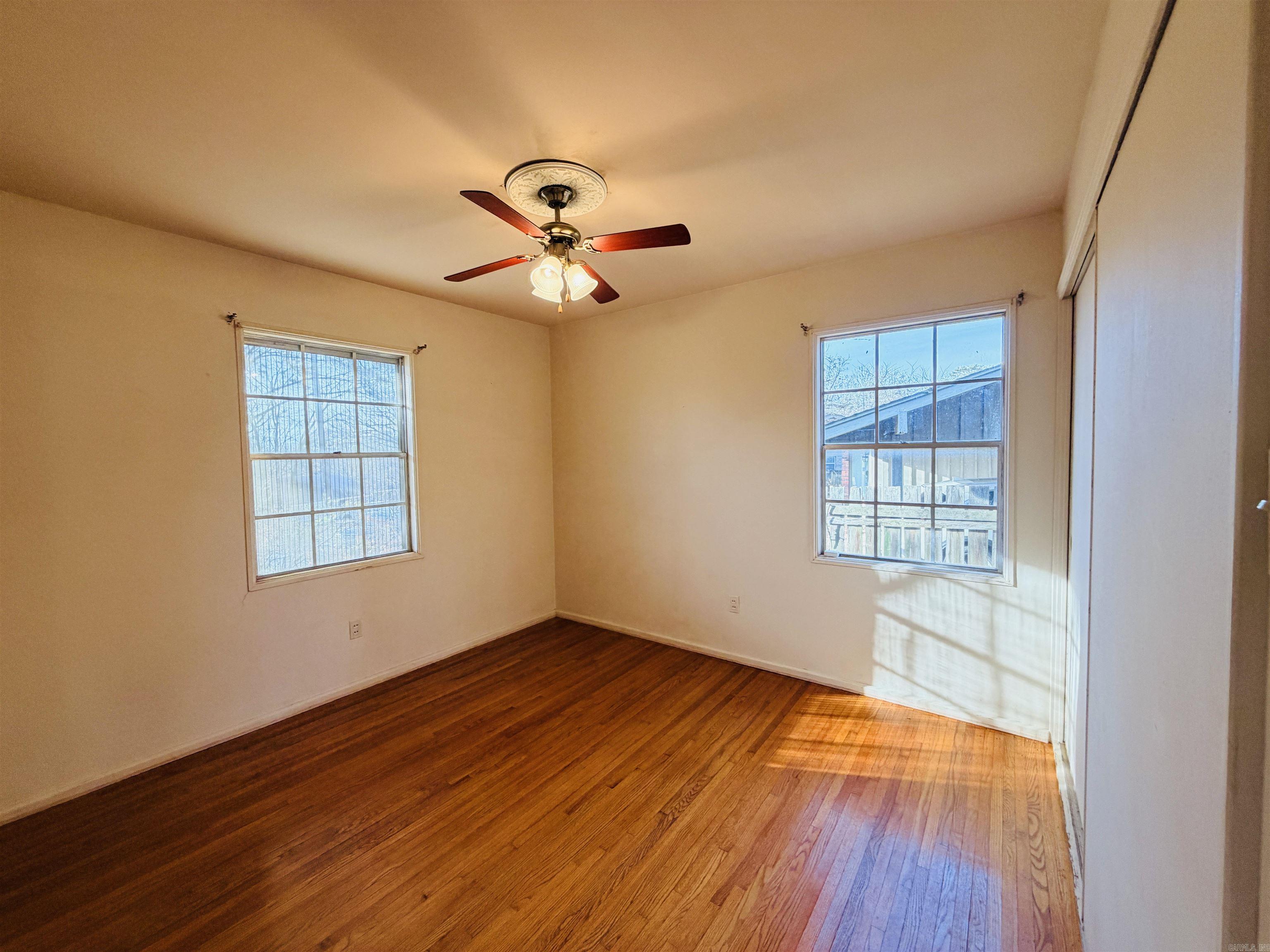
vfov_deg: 85.7
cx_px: 635
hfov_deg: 102.1
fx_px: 514
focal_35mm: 14
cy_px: 476
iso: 160
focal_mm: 2.22
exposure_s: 1/120
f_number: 2.2
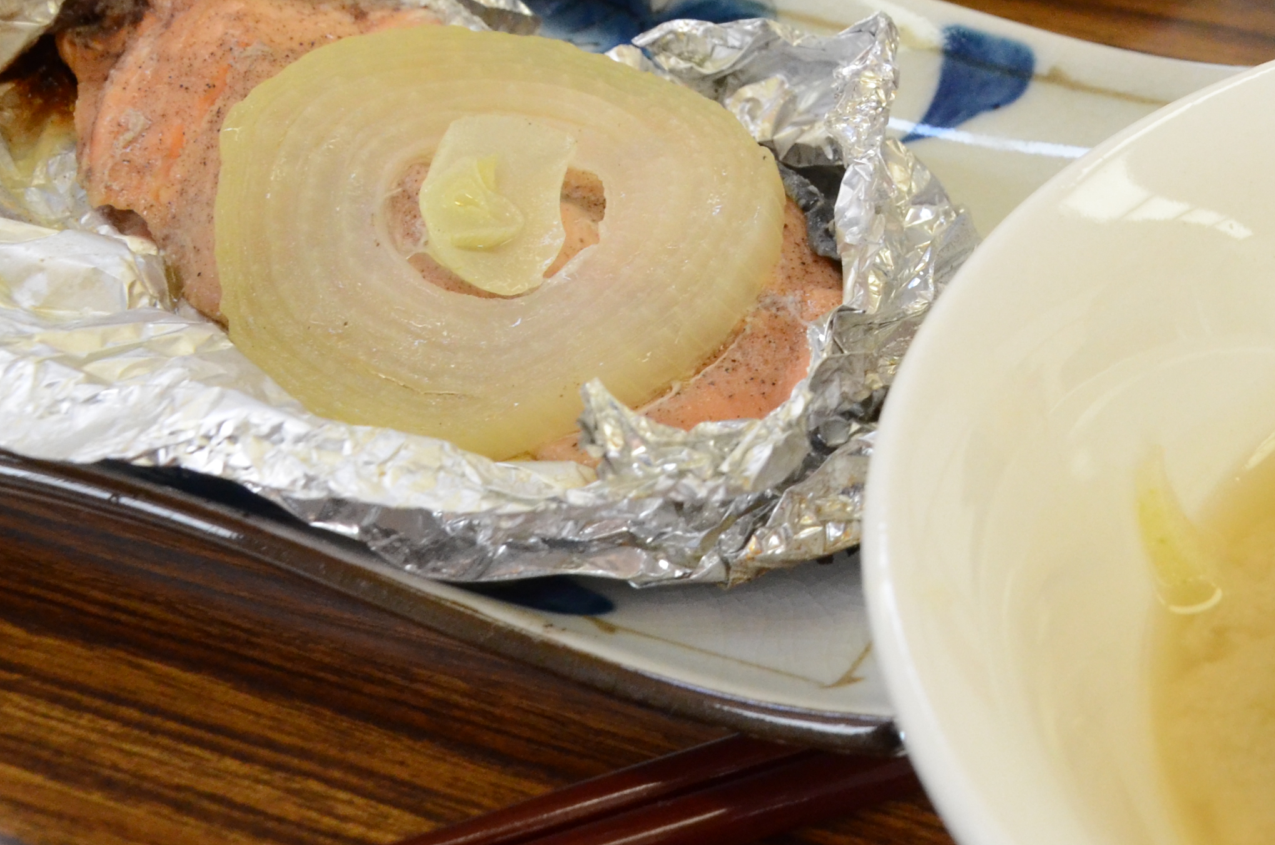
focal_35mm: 87
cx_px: 1292
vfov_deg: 15.6
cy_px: 183
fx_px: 3075
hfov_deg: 22.5
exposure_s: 1/80
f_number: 7.1
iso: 1600
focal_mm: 24
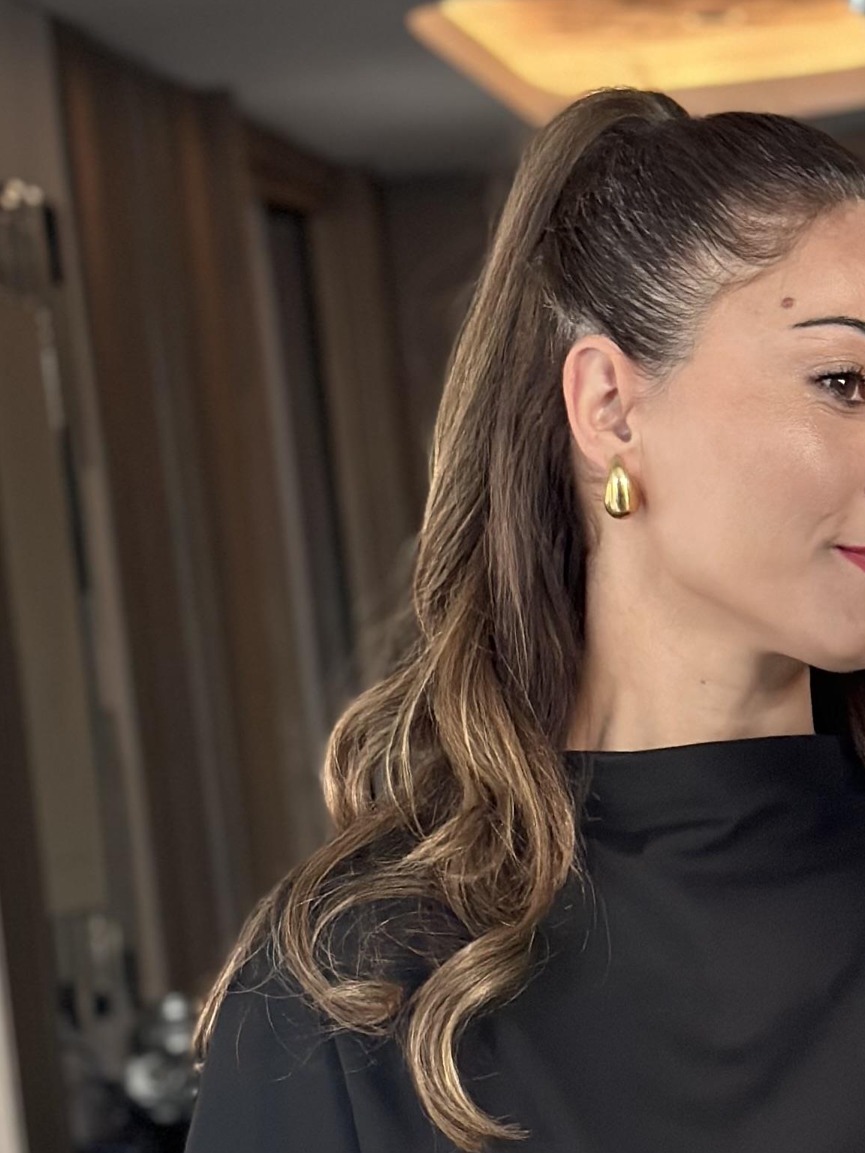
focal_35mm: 126
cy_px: 1211
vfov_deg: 15.3
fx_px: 4198
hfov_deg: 11.6
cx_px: 858
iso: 250
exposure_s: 1/60
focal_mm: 6.86
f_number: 1.78
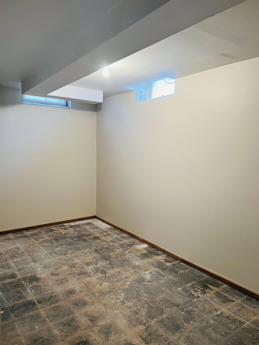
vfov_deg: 67.3
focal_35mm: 26
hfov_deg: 53.1
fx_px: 259
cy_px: 172
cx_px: 130
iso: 125
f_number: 1.5
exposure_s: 1/60
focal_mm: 5.7
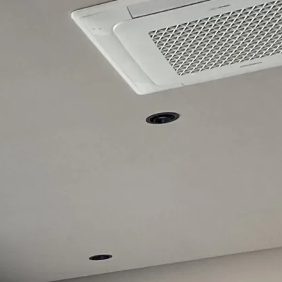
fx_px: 1309
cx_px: -170
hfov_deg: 11.7
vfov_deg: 10.9
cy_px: 612
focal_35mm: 142
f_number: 1.8
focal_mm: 4.25
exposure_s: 1/122
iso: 50
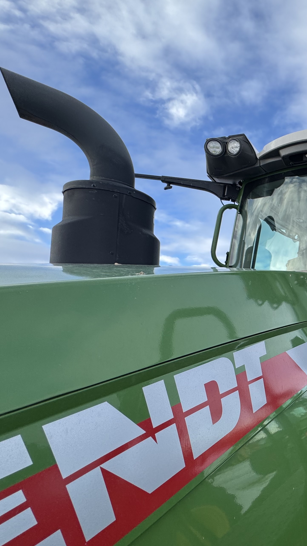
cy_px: 302
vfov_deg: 76.1
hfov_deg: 35.6
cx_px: 382
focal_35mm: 24
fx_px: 347
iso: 40
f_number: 2.2
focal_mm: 2.22
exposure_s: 1/541
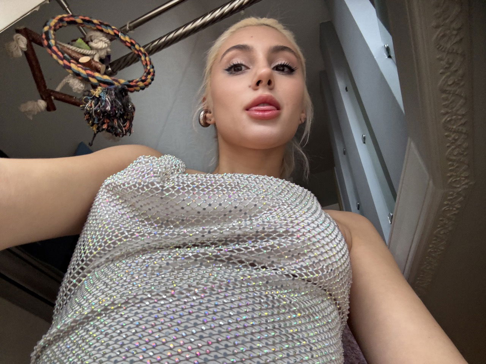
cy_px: 182
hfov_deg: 73.9
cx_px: 243
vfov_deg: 58.9
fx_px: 323
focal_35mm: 23
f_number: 1.9
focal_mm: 2.69
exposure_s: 1/60
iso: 160
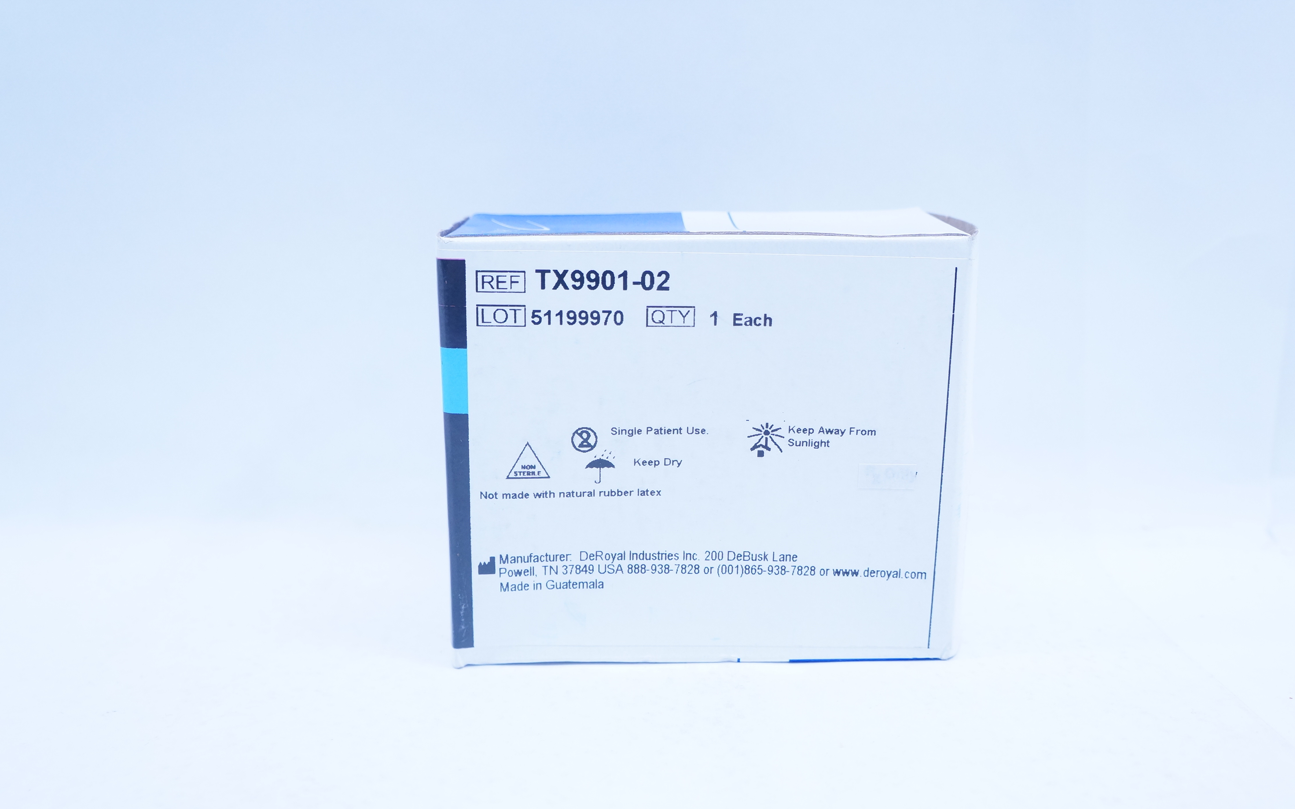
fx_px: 1361
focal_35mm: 39
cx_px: 709
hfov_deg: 50.8
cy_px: 440
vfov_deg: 33.1
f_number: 5
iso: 800
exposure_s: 1/160
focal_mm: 23
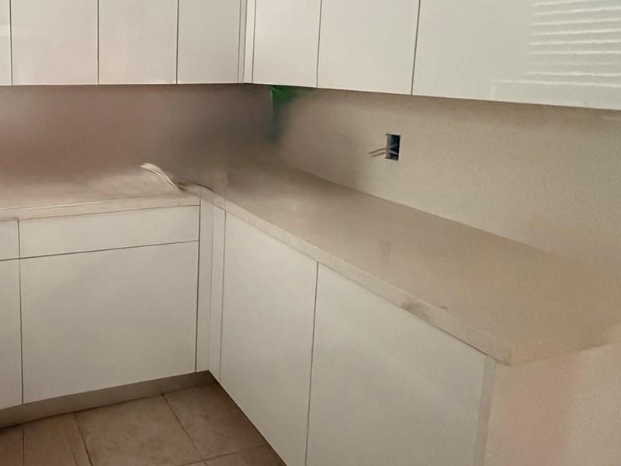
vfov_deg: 48.3
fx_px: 502
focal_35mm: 28
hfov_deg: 57.3
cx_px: 100
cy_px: 132
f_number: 2.2
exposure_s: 1/60
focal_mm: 2.22
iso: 1000
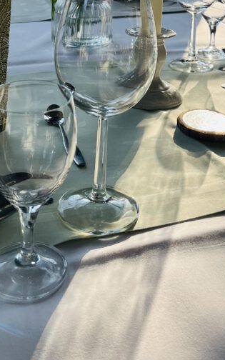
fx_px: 549
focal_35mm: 56
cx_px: 108
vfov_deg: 33.1
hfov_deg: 23.1
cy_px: -5
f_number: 1.6
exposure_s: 1/649
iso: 50
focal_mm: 5.1
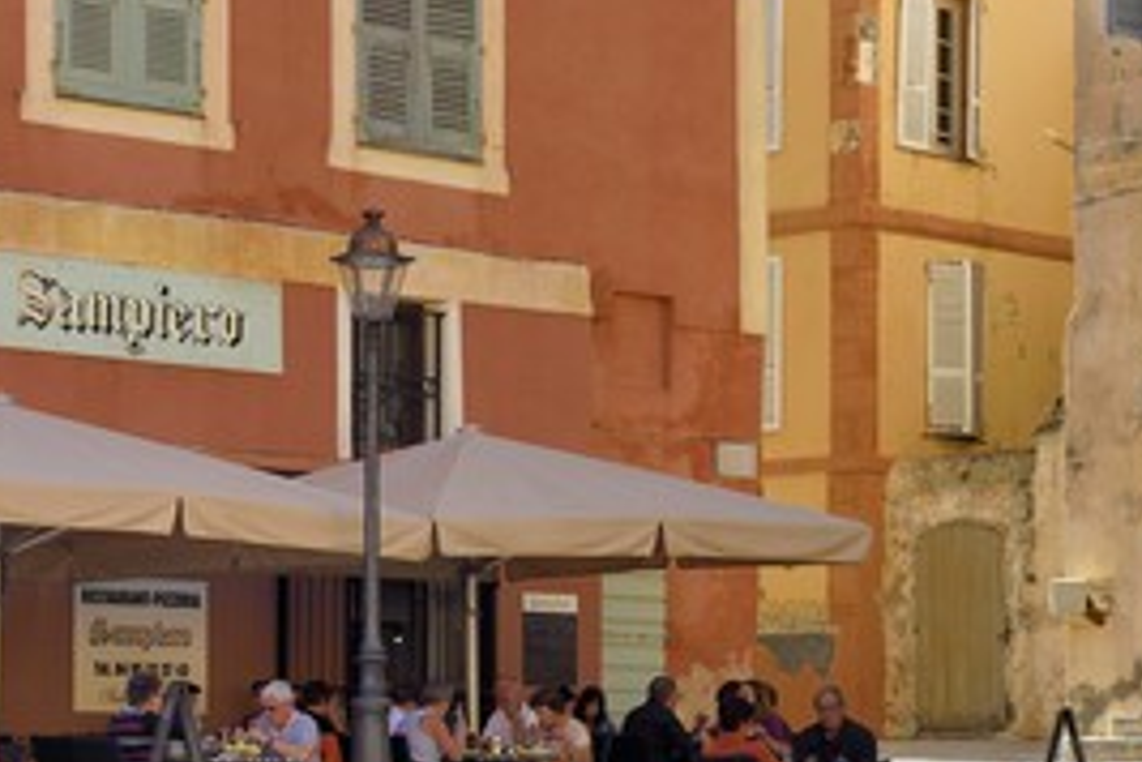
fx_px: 3489
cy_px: 548
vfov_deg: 12.4
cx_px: 321
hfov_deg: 18.5
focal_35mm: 110
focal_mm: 70
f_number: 11
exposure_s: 1/250
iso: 200
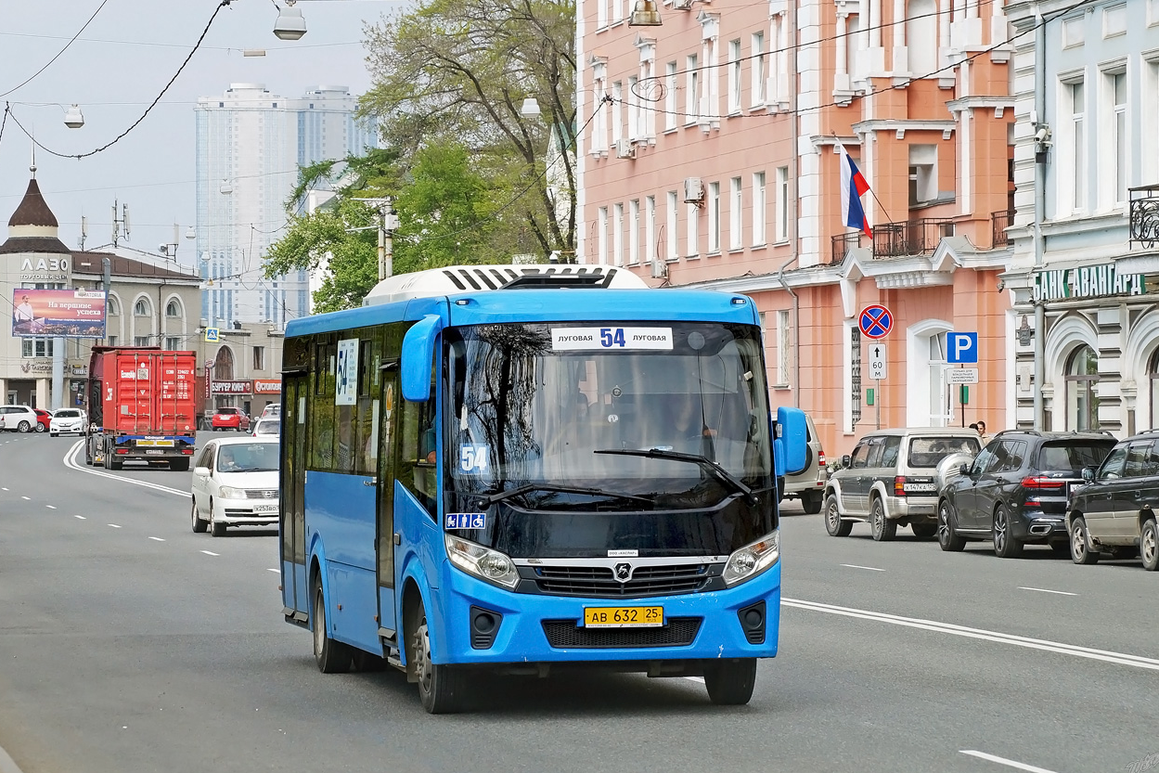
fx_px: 3654
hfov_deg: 18.0
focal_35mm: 114
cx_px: 578
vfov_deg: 12.1
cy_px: 389
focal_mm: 75
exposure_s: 1/1000
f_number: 7.1
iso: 400
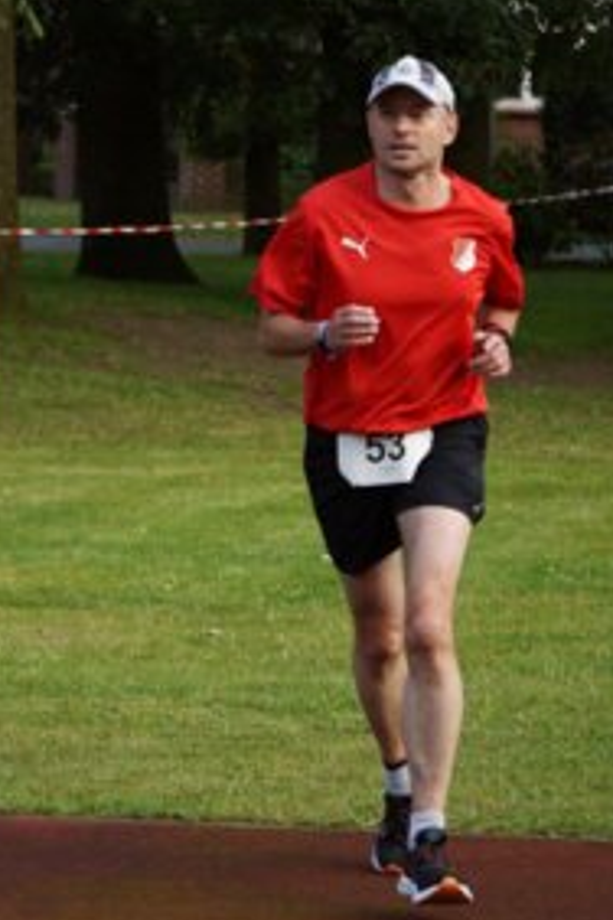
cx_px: 295
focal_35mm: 213
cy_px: 502
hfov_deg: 6.4
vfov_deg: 9.7
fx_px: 5440
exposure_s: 1/1000
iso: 1600
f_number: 5.6
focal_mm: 100
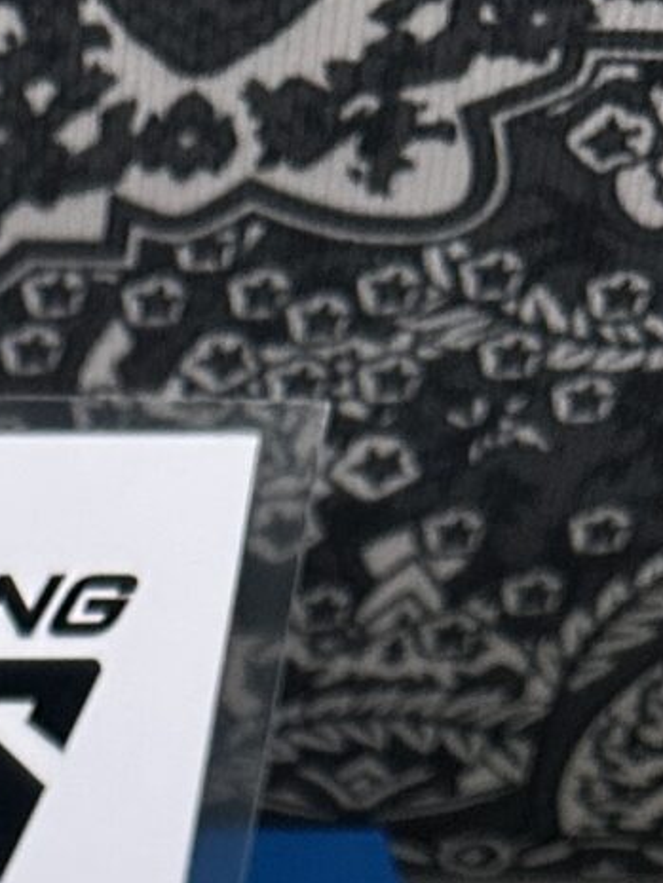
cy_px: 1800
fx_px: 3369
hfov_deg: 10.6
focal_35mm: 132
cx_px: -486
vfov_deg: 12.9
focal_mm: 6.86
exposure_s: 1/50
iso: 320
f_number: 1.78
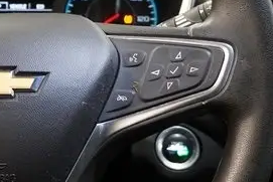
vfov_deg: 13.4
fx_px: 774
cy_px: 107
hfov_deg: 19.5
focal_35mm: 102
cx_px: 9
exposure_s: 1/30
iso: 2500
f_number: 3.5
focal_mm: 18
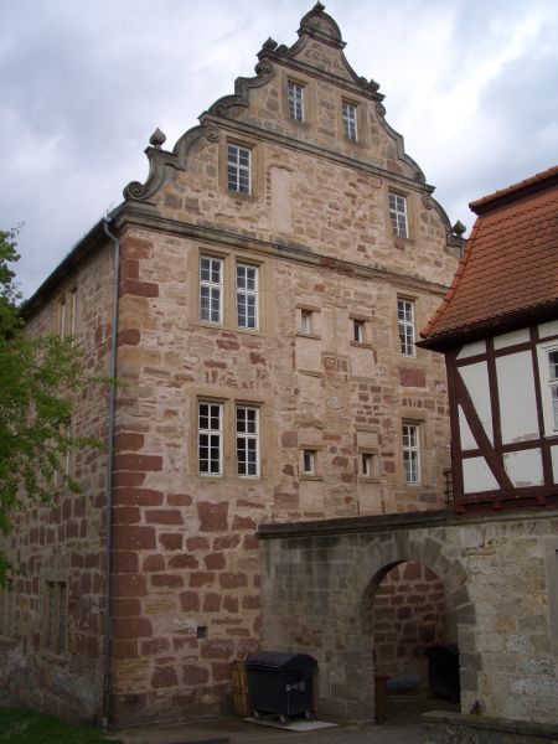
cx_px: 279
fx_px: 752
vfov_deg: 52.6
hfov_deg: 40.7
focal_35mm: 35
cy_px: 372
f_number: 4.3
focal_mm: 5.8
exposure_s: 1/160
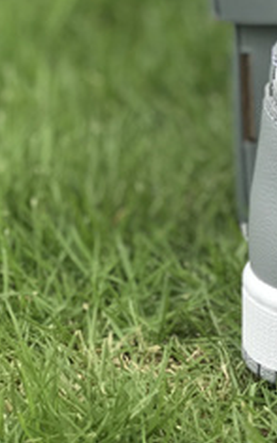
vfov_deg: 10.9
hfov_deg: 6.6
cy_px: -14
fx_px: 2294
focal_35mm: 190
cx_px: 667
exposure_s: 1/209
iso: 20
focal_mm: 6.6
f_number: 2.8
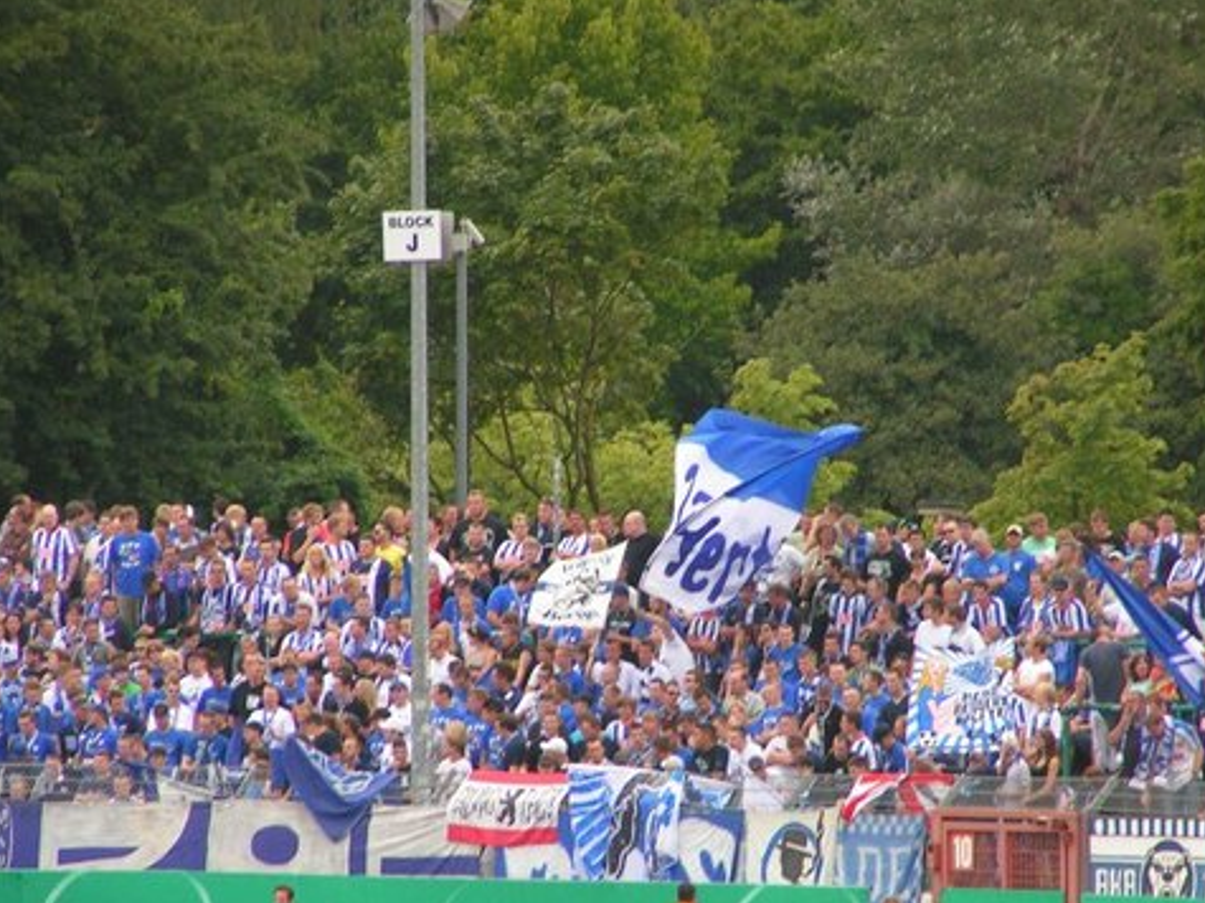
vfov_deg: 3.1
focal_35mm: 480
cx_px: 619
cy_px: 566
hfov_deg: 4.1
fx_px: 16705
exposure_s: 1/400
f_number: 3.5
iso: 125
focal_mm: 58
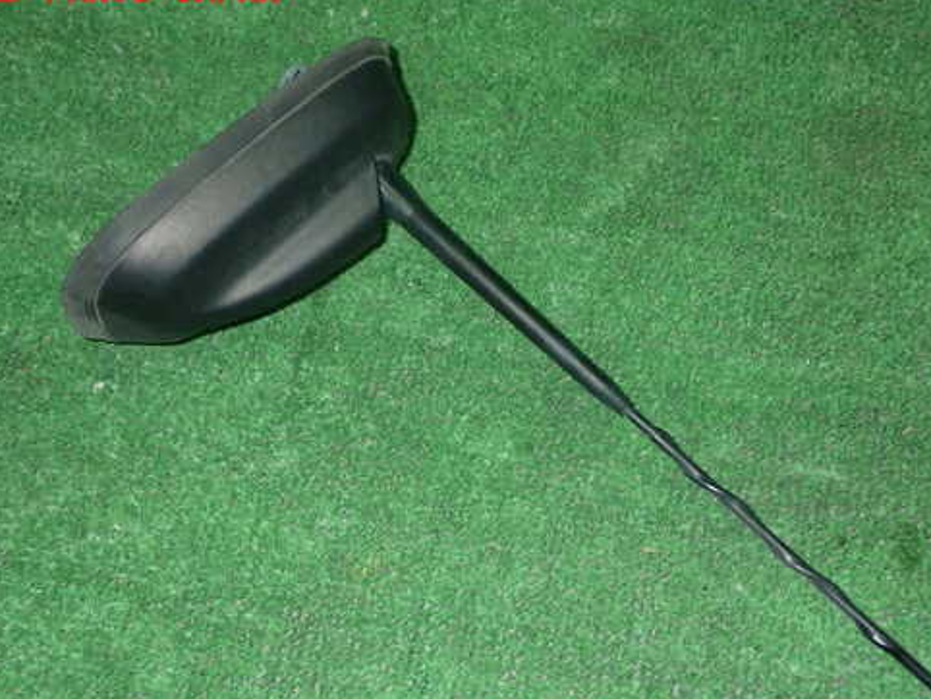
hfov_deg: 37.4
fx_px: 1372
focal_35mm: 51
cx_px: 508
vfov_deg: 28.6
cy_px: 400
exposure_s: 1/40
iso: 800
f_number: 8
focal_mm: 7.31
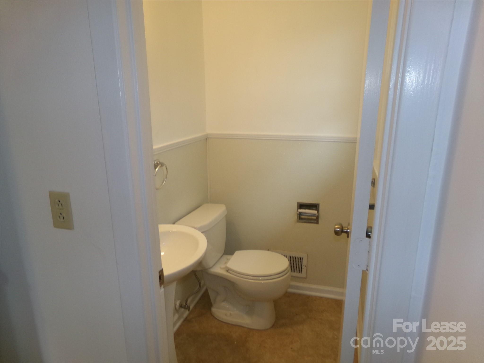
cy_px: 182
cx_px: 242
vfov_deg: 56.8
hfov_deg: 71.6
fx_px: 336
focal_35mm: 24
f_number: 3.7
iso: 200
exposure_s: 1/34
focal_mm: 4.3
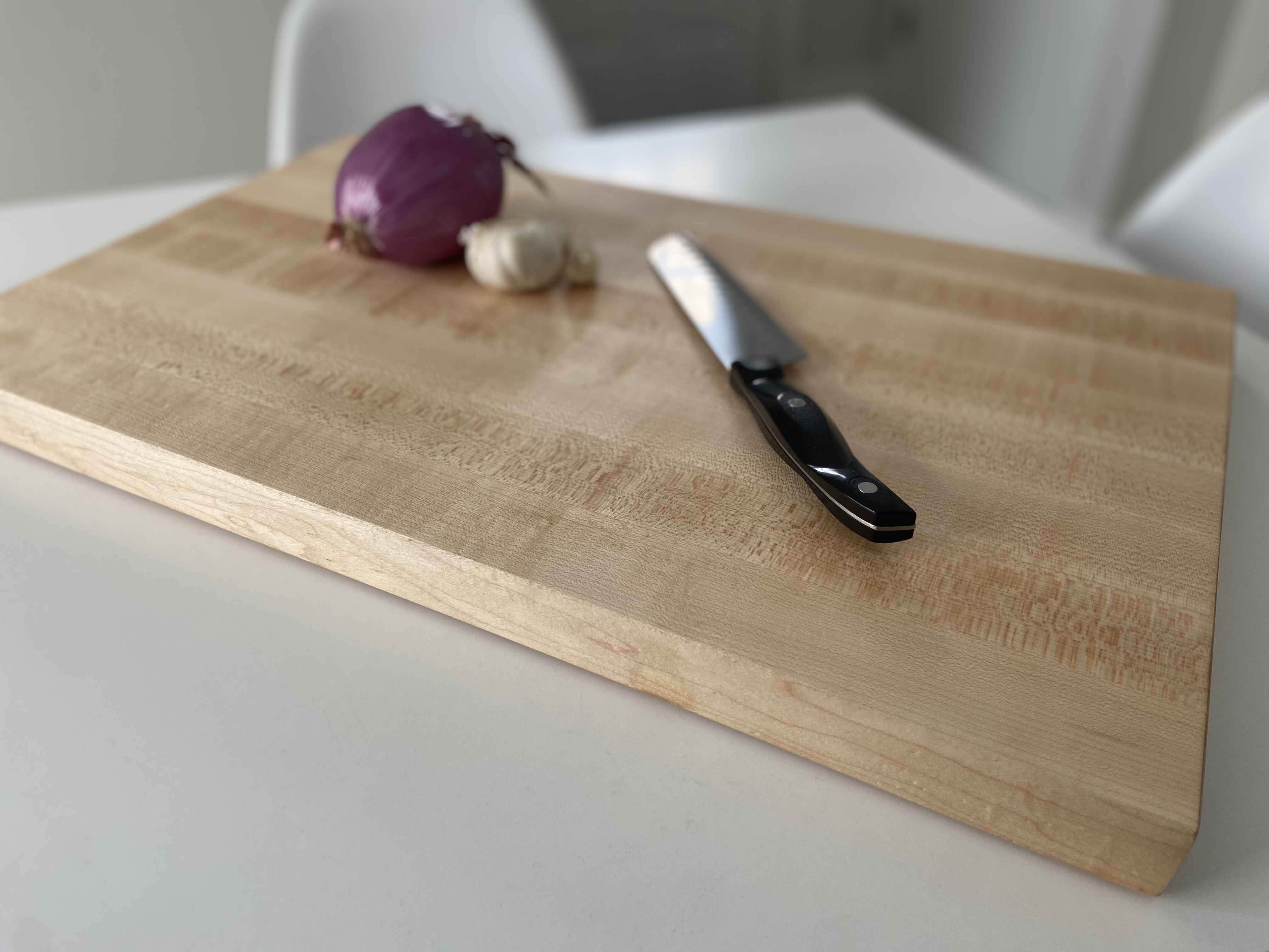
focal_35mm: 26
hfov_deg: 67.3
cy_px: 476
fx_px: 953
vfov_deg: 53.1
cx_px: 634
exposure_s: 1/122
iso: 64
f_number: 1.8
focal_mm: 4.25
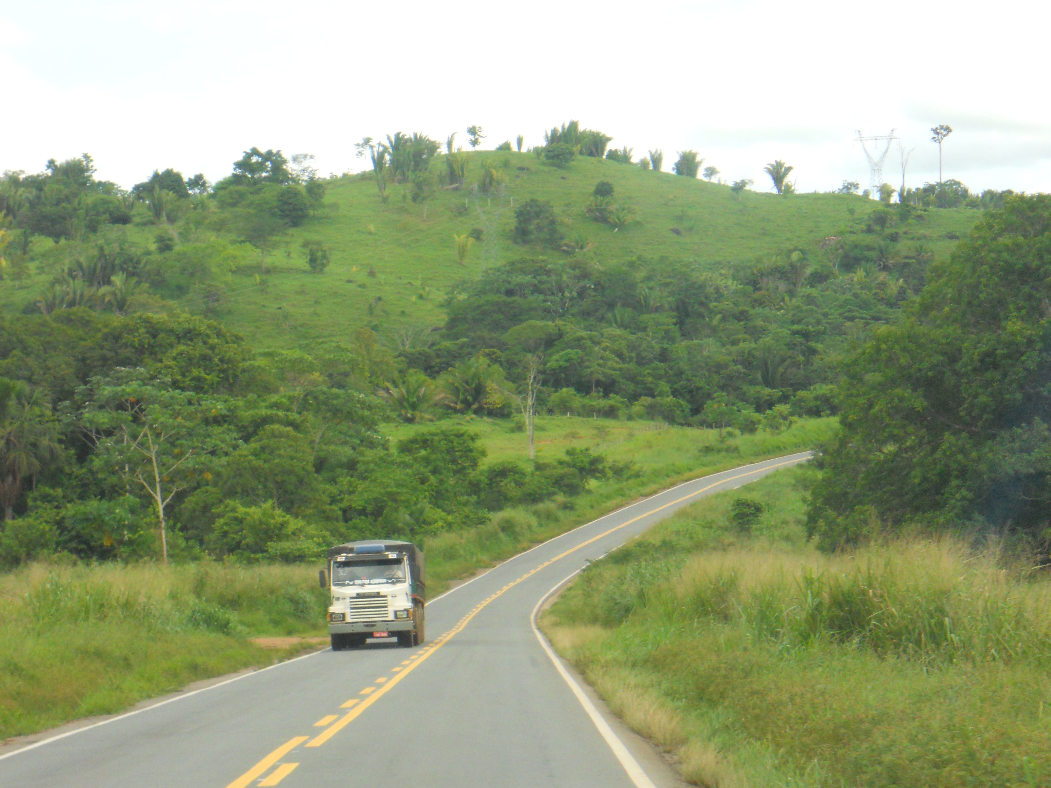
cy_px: 394
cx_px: 526
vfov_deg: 10.6
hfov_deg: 14.1
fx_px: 4251
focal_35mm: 140
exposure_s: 1/320
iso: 400
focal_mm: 25
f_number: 6.6
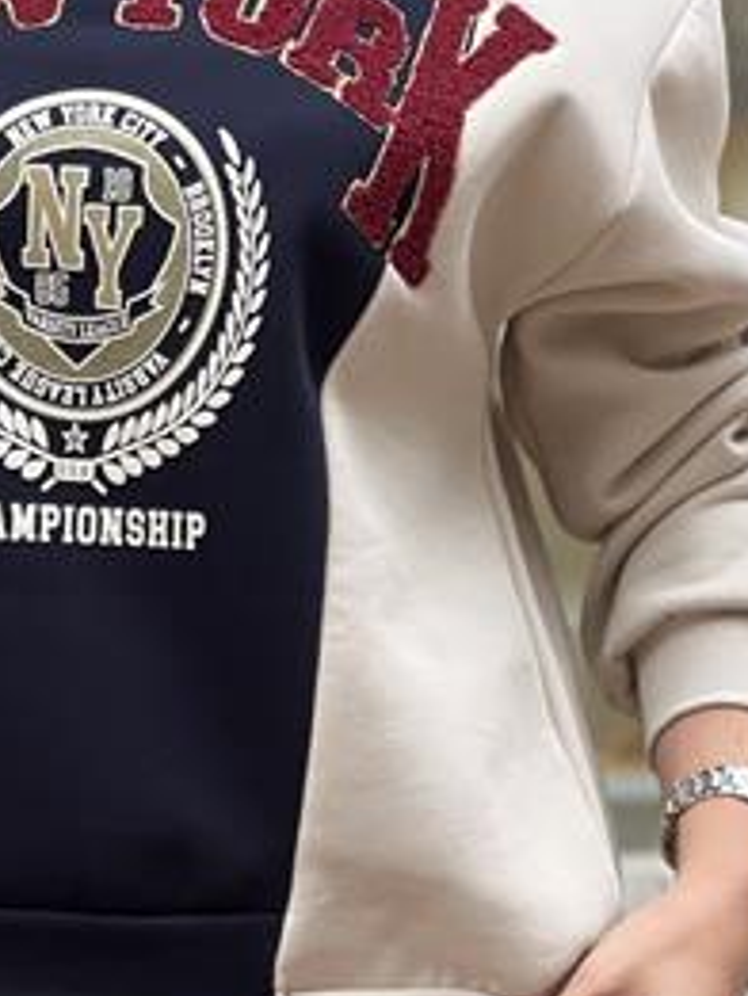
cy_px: 443
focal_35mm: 236
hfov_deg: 6.3
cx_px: 95
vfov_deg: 8.4
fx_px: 6794
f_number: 2.8
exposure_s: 1/121
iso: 160
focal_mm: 9
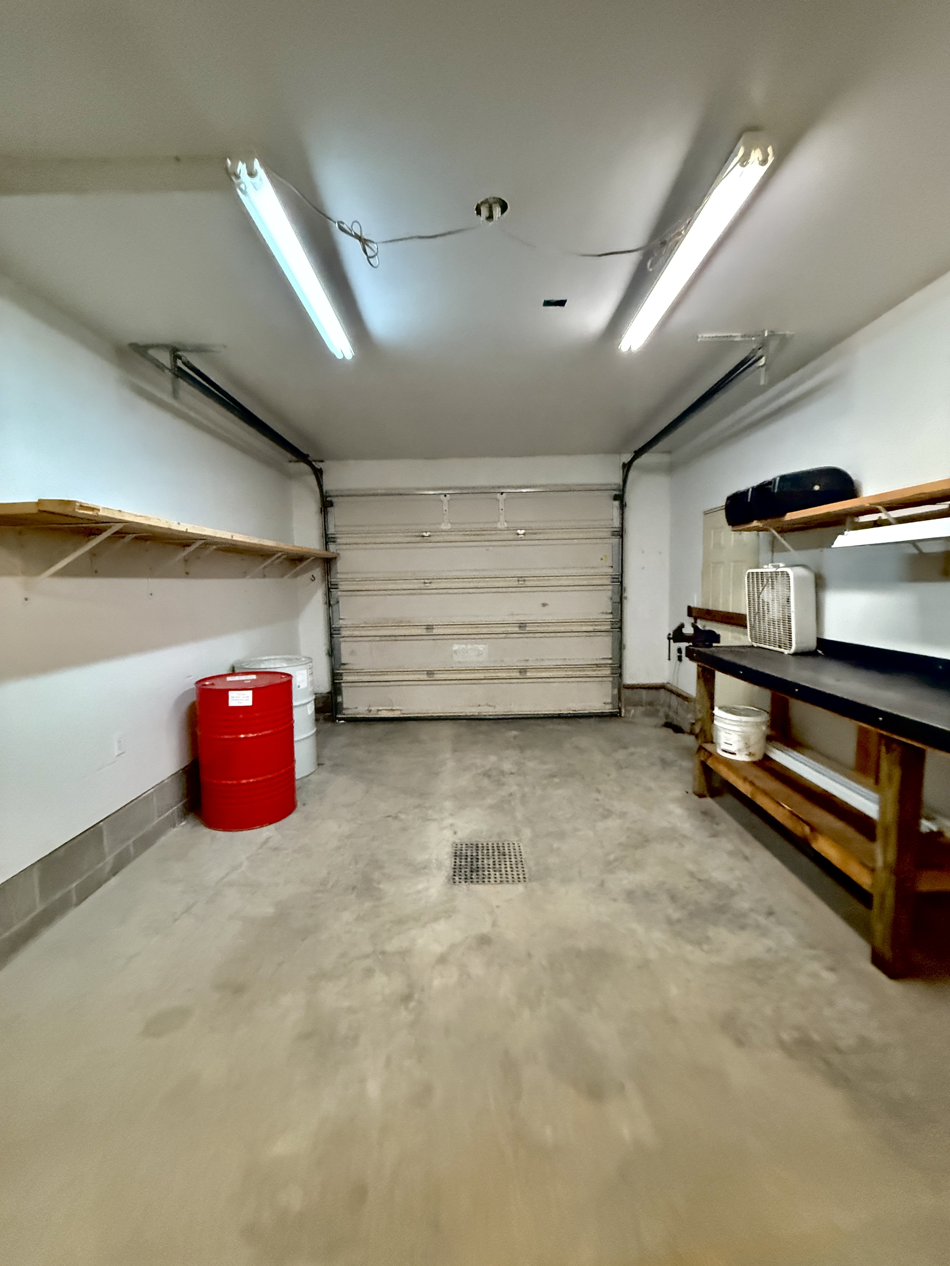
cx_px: 475
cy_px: 633
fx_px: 512
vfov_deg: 102.1
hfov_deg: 85.7
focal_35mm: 14
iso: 1250
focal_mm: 2.22
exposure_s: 1/60
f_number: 2.2
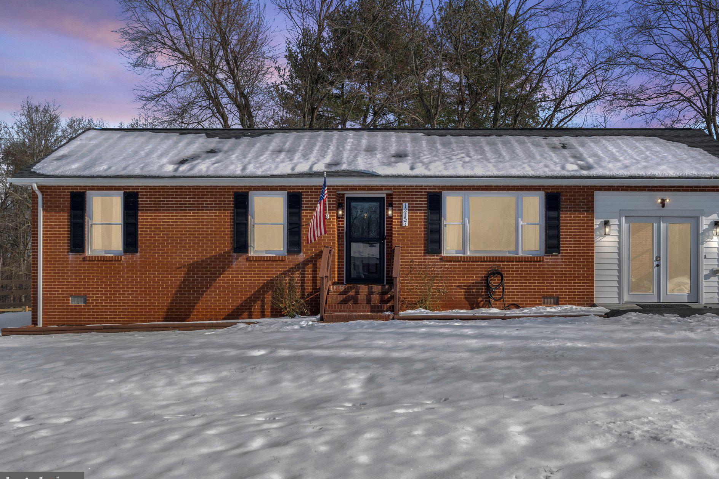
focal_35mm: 38
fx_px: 759
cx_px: 390
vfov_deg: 35.0
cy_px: 240
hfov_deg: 50.6
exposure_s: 1/400
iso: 200
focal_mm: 35
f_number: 13
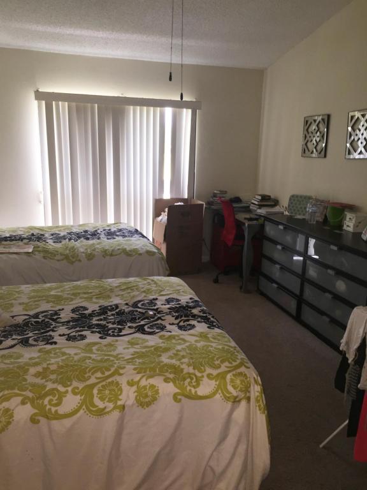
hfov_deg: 48.2
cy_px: 245
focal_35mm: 29
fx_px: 410
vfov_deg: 61.7
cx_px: 184
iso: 40
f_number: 2.2
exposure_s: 1/30
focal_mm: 4.15
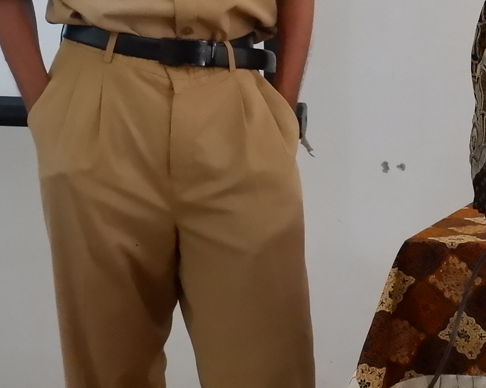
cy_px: -146
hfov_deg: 8.9
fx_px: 3006
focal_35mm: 209
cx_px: 857
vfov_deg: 7.3
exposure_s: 1/60
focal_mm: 40.2
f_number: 5.3
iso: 3200
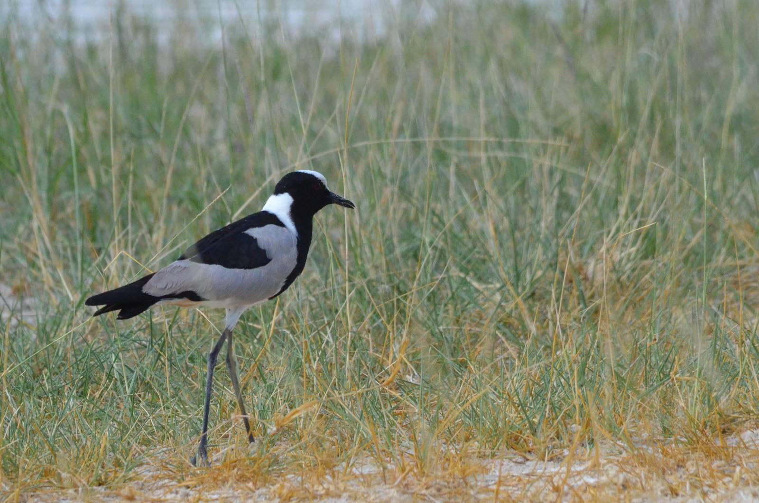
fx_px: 15781
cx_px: 380
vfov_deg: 1.8
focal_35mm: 750
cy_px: 252
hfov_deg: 2.8
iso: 2500
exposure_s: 1/2000
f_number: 11
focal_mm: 500
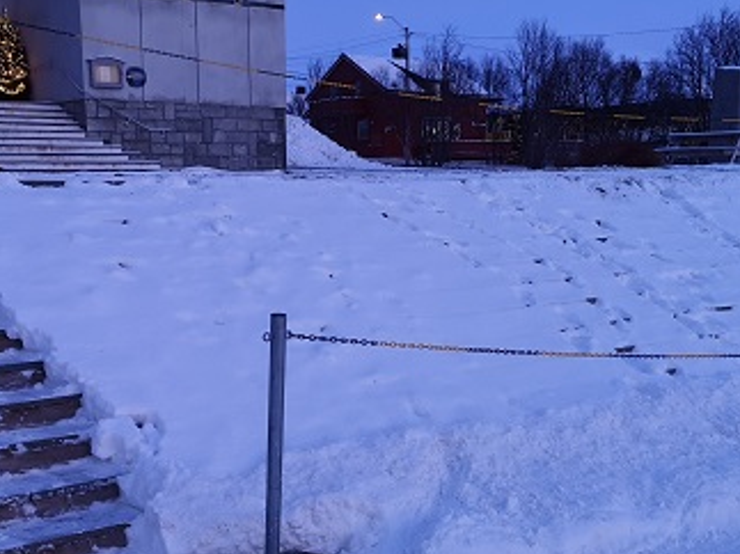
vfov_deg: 29.4
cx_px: 334
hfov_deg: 38.9
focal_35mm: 49
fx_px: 1047
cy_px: 371
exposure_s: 1/50
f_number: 1.8
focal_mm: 5.58
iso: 100
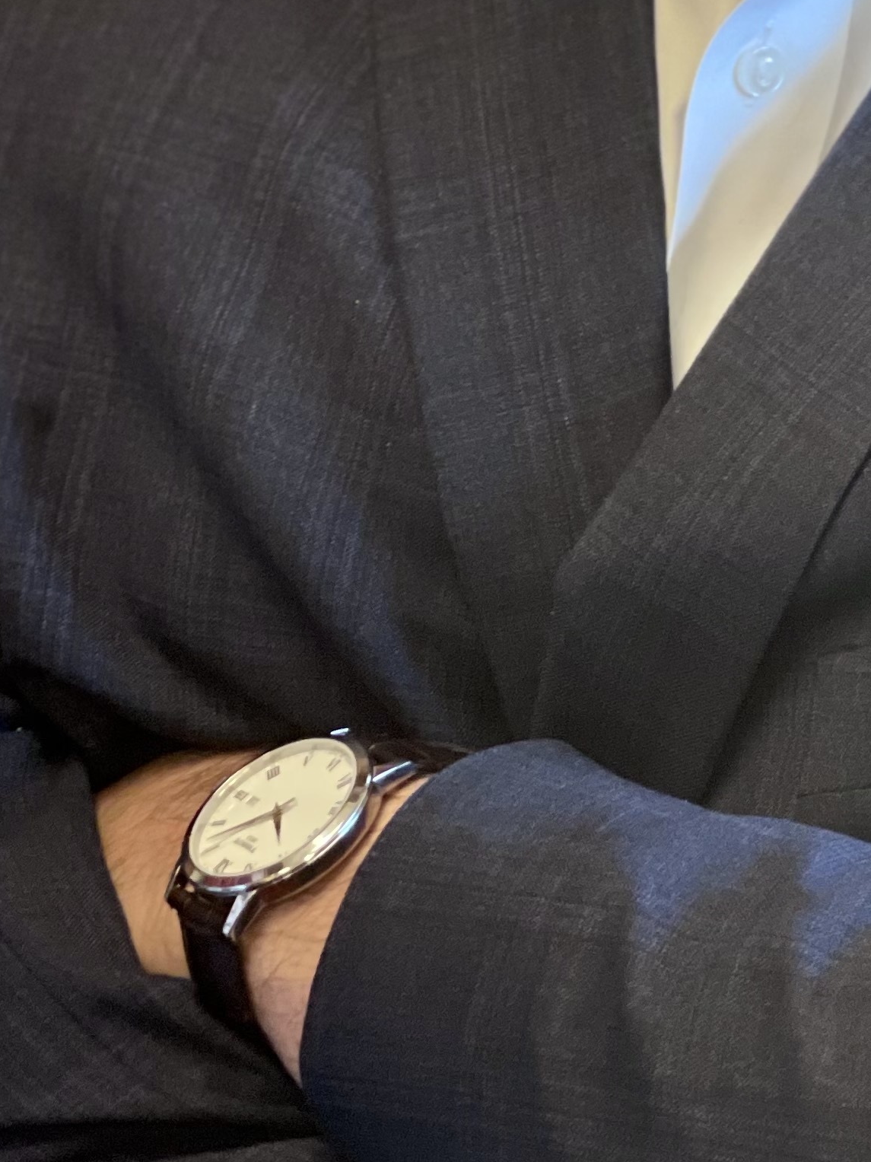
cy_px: -188
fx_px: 5671
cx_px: 929
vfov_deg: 11.5
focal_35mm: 169
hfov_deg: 8.7
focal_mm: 7.5
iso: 250
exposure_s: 1/40
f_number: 2.2
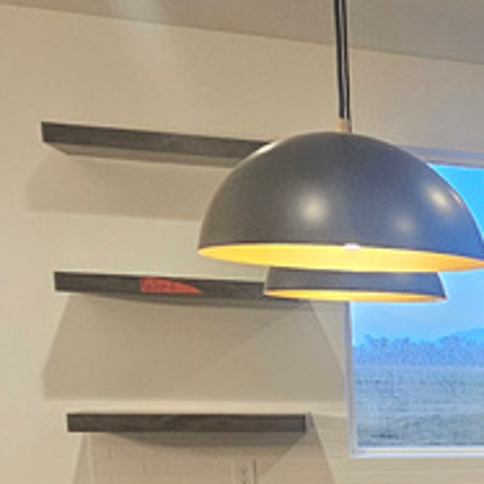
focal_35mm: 63
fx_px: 997
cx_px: 836
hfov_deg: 20.5
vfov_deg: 25.3
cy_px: 536
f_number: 2.2
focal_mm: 2.2
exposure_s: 1/60
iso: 250
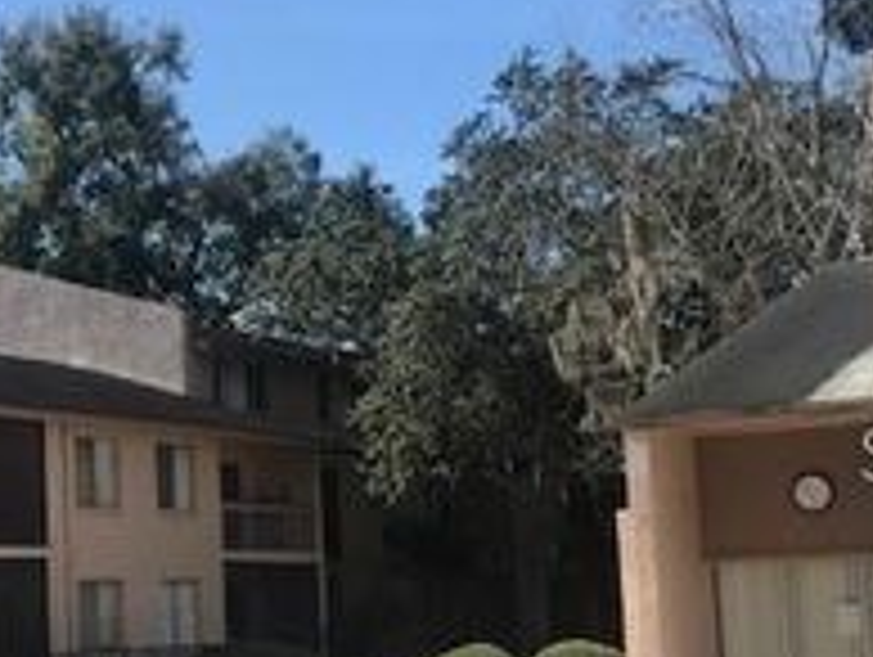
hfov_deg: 26.0
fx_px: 1818
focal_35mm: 72
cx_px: 68
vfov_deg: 20.4
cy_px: 452
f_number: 1.8
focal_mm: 3.99
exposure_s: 1/2398
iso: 20
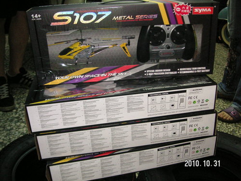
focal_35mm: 37
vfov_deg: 38.7
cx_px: 120
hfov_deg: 50.1
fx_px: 258
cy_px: 90
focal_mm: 6.1
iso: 160
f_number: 2.8
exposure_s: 1/45
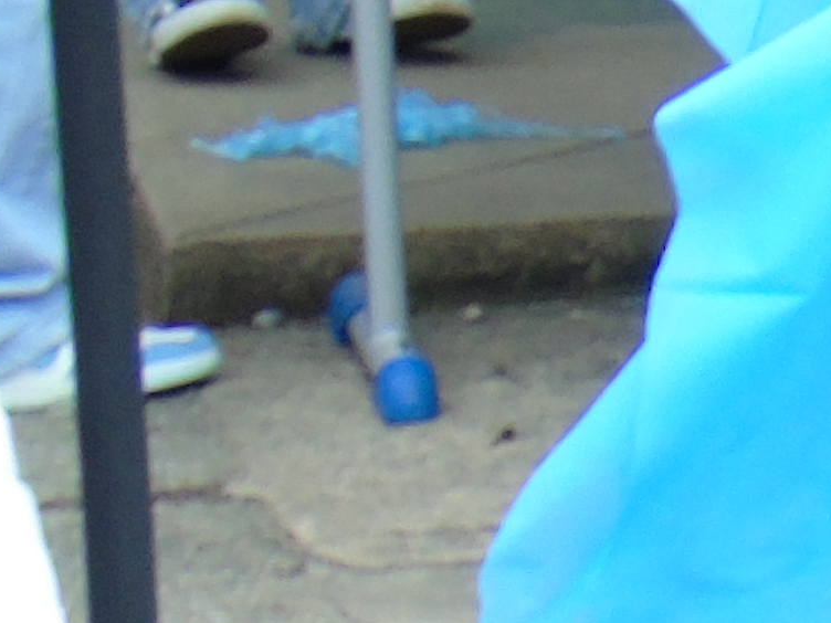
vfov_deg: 3.4
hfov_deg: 4.4
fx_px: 10203
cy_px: -1243
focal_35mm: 425
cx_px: 2815
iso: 80
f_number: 4.5
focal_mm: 11
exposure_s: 1/125
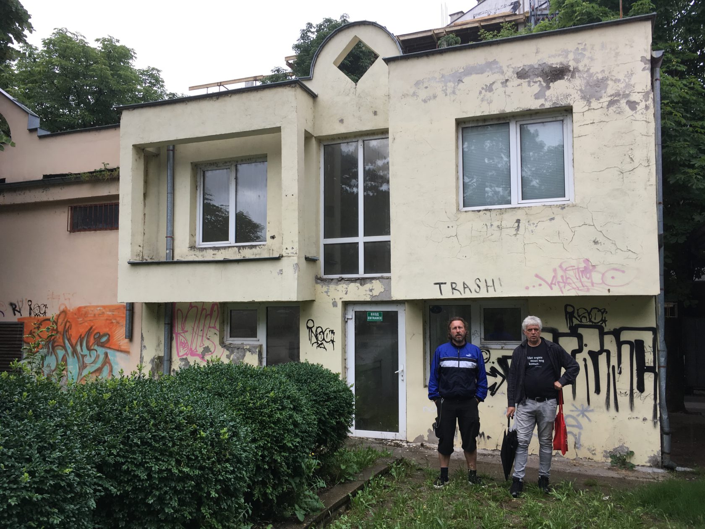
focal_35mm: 29
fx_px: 591
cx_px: 352
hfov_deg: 61.7
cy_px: 264
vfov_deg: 48.2
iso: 25
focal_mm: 4.15
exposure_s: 1/199
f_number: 2.2
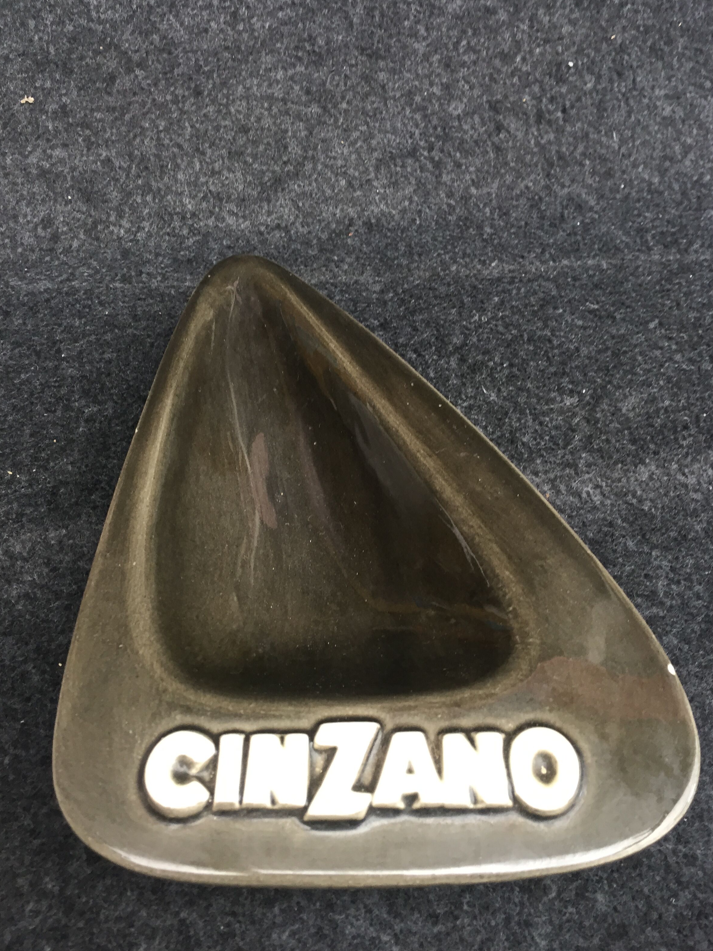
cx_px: 366
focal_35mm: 30
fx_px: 824
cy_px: 471
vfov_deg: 60.0
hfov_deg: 46.8
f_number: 2.2
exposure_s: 1/33
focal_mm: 4.15
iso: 50
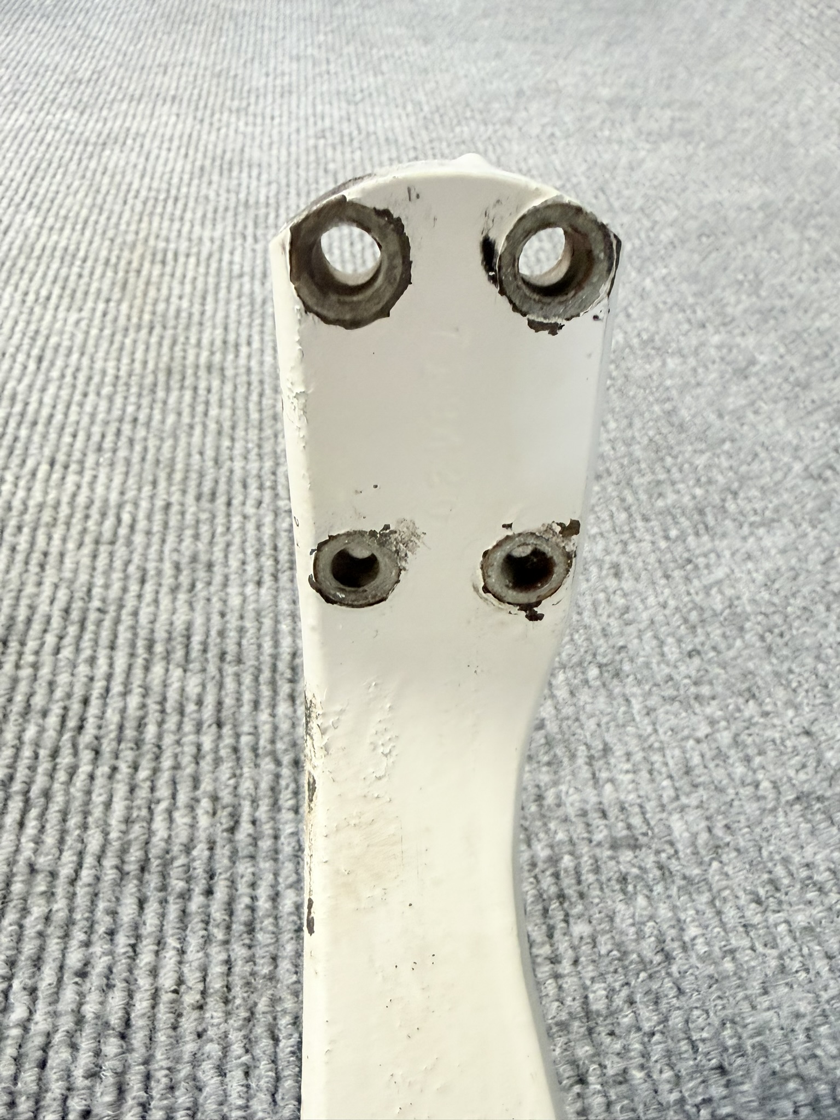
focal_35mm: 24
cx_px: 420
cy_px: 560
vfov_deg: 71.6
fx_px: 777
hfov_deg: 56.8
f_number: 2.2
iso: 400
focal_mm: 2.22
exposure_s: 1/60
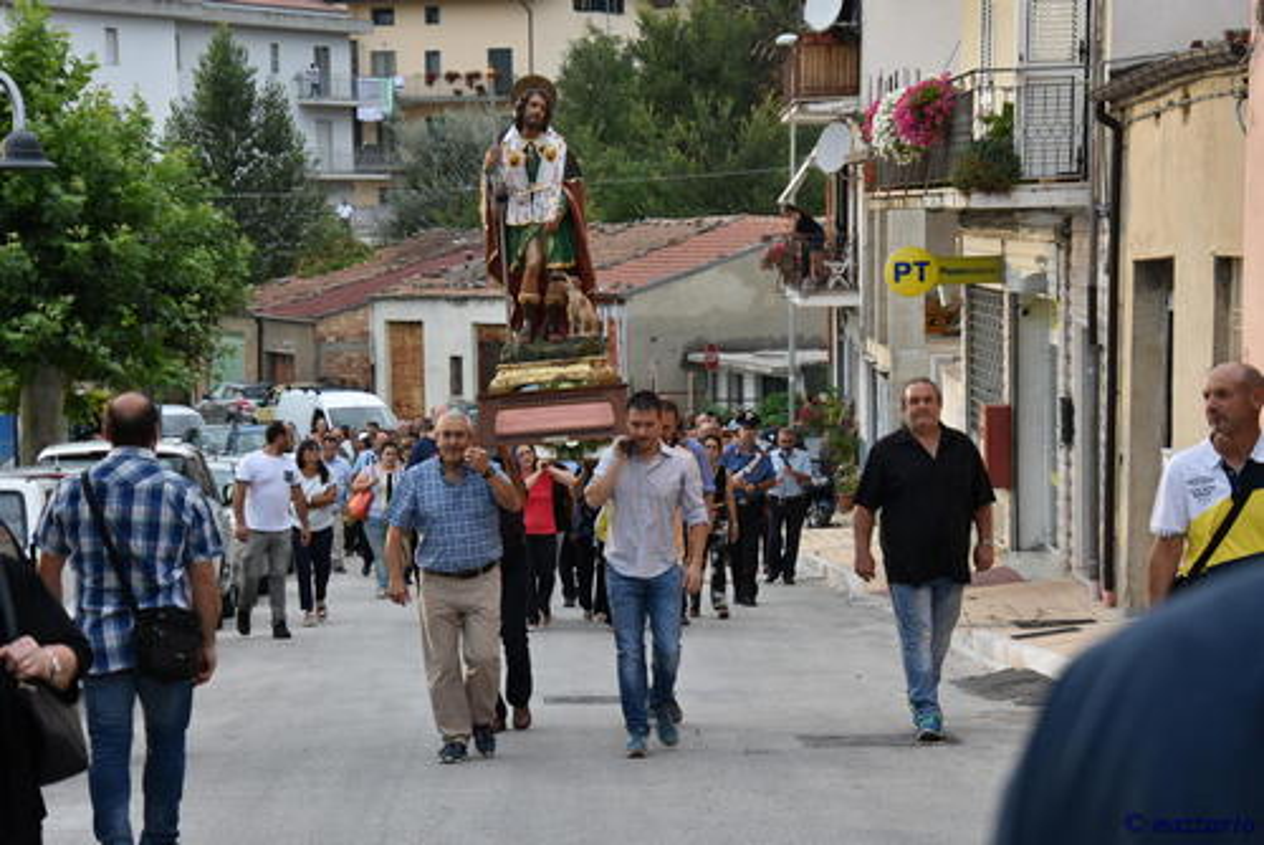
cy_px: 422
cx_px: 632
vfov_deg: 13.1
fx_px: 3689
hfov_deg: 19.4
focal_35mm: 105
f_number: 4.5
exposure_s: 1/250
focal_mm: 70
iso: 400
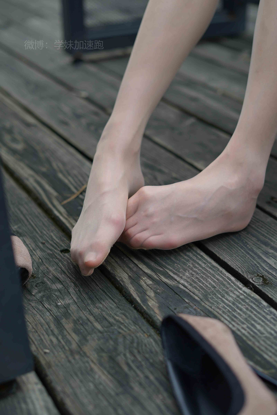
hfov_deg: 27.0
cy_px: 208
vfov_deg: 39.6
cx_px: 138
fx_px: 576
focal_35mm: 50
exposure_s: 1/250
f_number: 2.8
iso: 64
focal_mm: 50
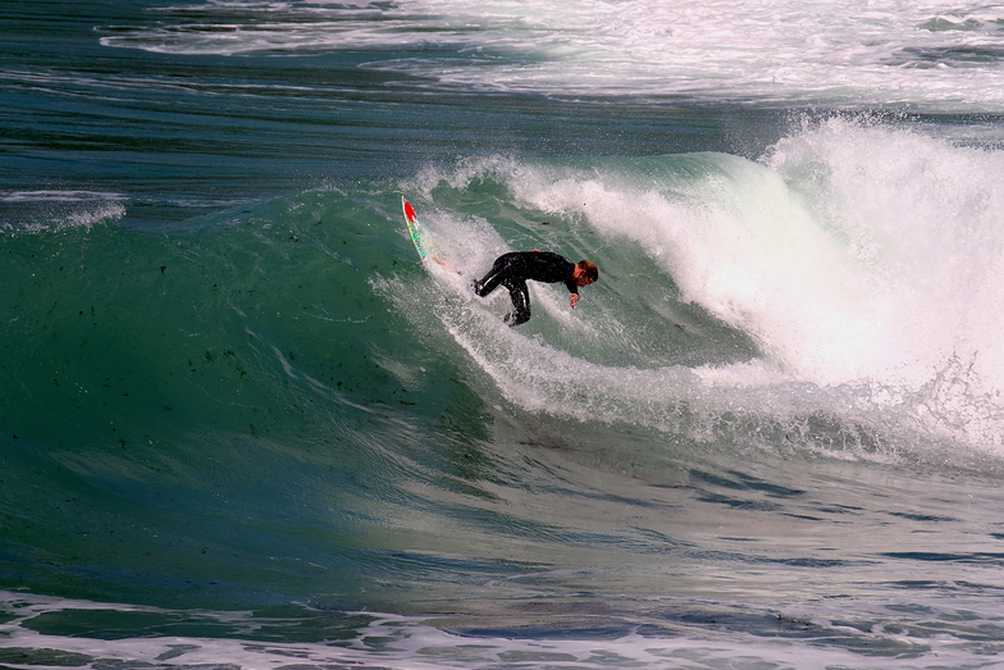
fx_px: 16735
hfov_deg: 3.4
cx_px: 502
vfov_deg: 2.3
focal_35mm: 600
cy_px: 335
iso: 320
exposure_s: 1/2000
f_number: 6.3
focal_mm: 400
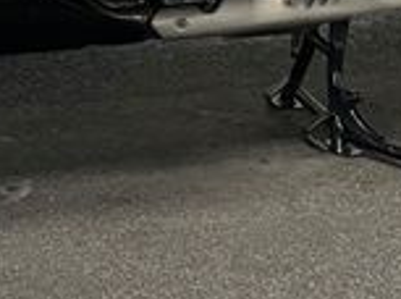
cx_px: 186
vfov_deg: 12.2
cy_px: -270
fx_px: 1260
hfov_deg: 18.1
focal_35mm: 109
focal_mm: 5.1
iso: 125
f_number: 1.6
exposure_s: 1/50
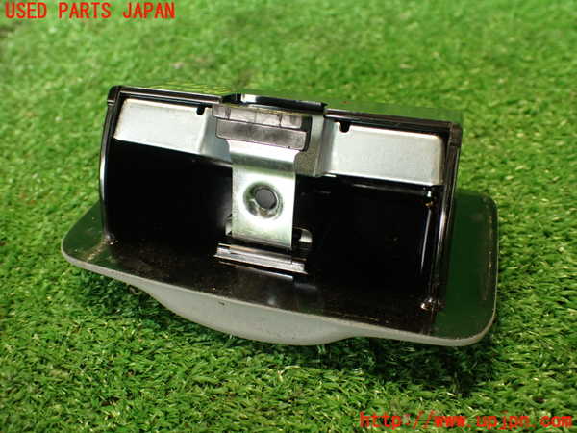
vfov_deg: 44.2
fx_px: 533
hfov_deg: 56.8
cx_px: 288
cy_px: 216
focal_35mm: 32
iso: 320
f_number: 2.4
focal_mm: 5.79
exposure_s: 1/30
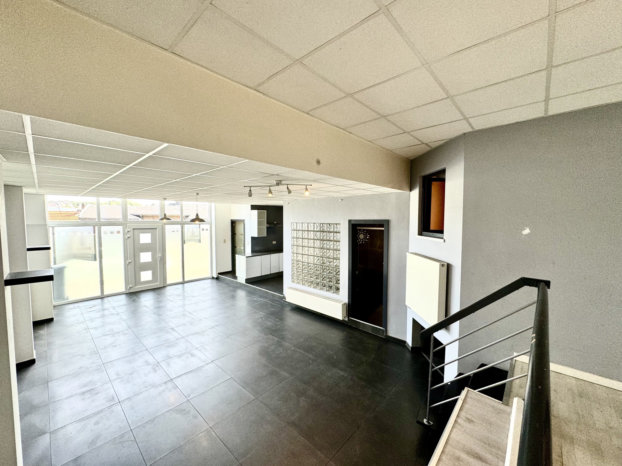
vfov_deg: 85.7
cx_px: 311
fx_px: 252
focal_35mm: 14
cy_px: 233
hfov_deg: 102.1
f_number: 2.2
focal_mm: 2.22
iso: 125
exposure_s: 1/100
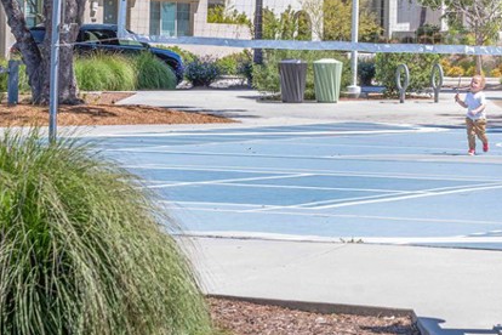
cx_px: 475
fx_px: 2412
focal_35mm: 173
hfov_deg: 11.8
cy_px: -21
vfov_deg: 7.9
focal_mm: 70
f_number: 8
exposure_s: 1/125
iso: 125
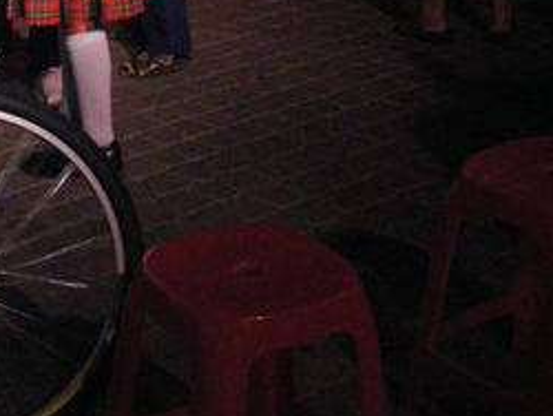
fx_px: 1343
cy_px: -64
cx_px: -55
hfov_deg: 22.0
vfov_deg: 16.9
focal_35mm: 84
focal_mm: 5.8
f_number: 3
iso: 400
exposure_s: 1/54
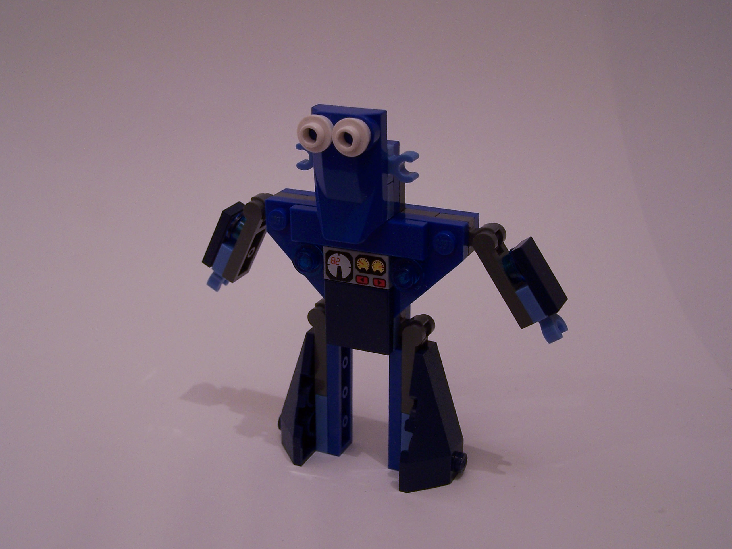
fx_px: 1078
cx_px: 366
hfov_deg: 37.5
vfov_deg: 28.6
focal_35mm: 51
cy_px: 274
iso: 80
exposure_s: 1/6
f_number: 3
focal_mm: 8.5
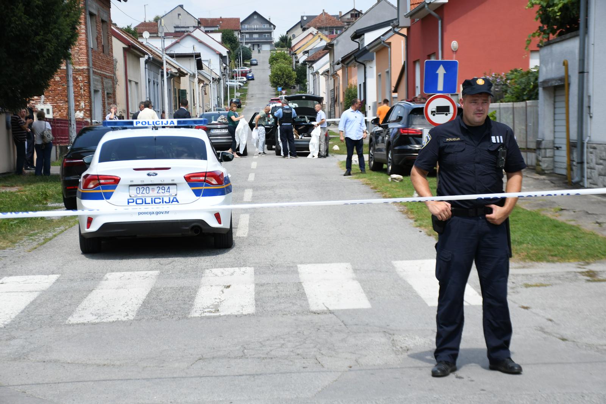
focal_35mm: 78
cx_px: 303
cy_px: 202
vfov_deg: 17.5
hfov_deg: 26.0
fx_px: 1313
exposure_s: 1/1600
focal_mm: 52
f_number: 4.8
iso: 400
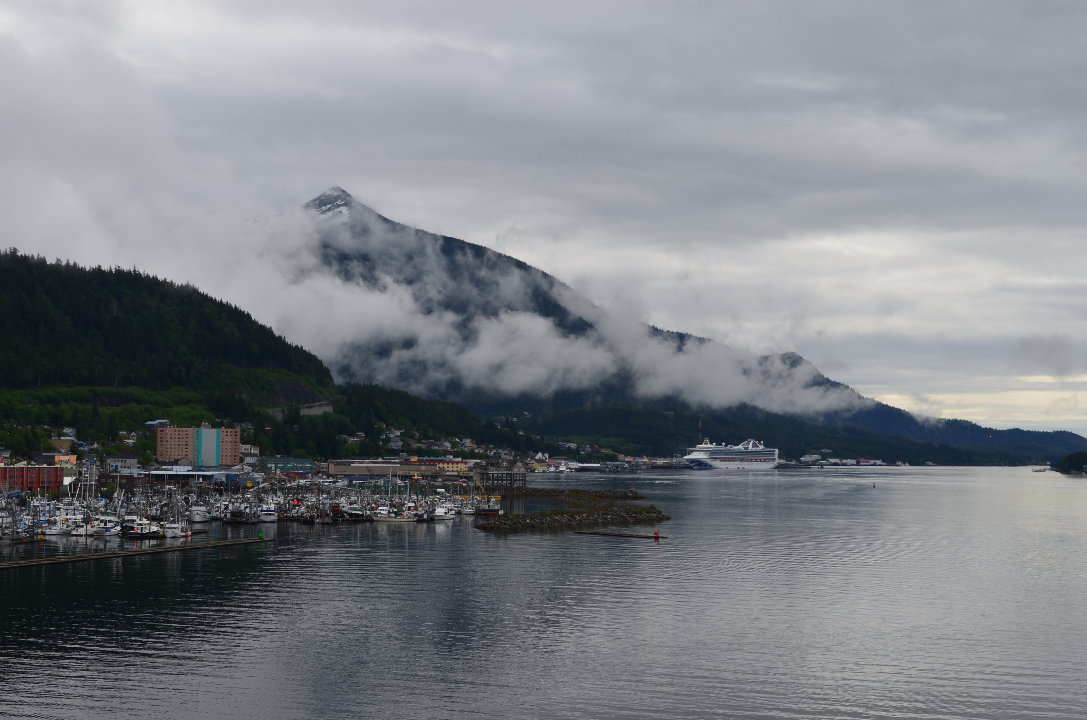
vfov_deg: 23.7
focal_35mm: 57
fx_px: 1718
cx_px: 544
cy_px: 360
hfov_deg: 35.1
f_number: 11
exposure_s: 1/125
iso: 100
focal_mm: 38
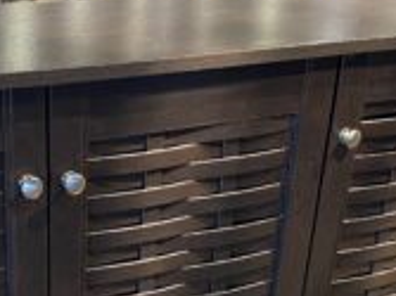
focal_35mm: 78
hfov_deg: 24.7
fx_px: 892
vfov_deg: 18.1
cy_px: 330
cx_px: 95
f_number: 1.8
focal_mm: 4.25
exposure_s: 1/40
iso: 640
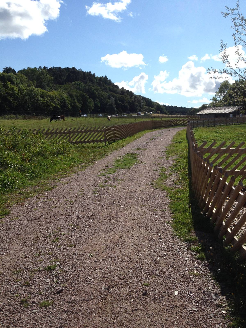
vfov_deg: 52.6
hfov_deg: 40.7
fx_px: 332
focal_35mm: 35
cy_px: 164
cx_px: 123
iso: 50
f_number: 2.4
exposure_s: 1/3067
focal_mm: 4.28
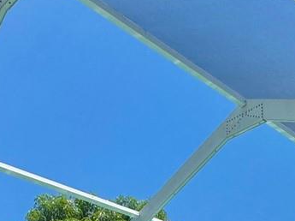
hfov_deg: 29.6
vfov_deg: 16.5
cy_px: 453
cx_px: 198
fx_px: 553
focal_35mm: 65
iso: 50
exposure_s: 1/1198
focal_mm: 2.22
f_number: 2.2
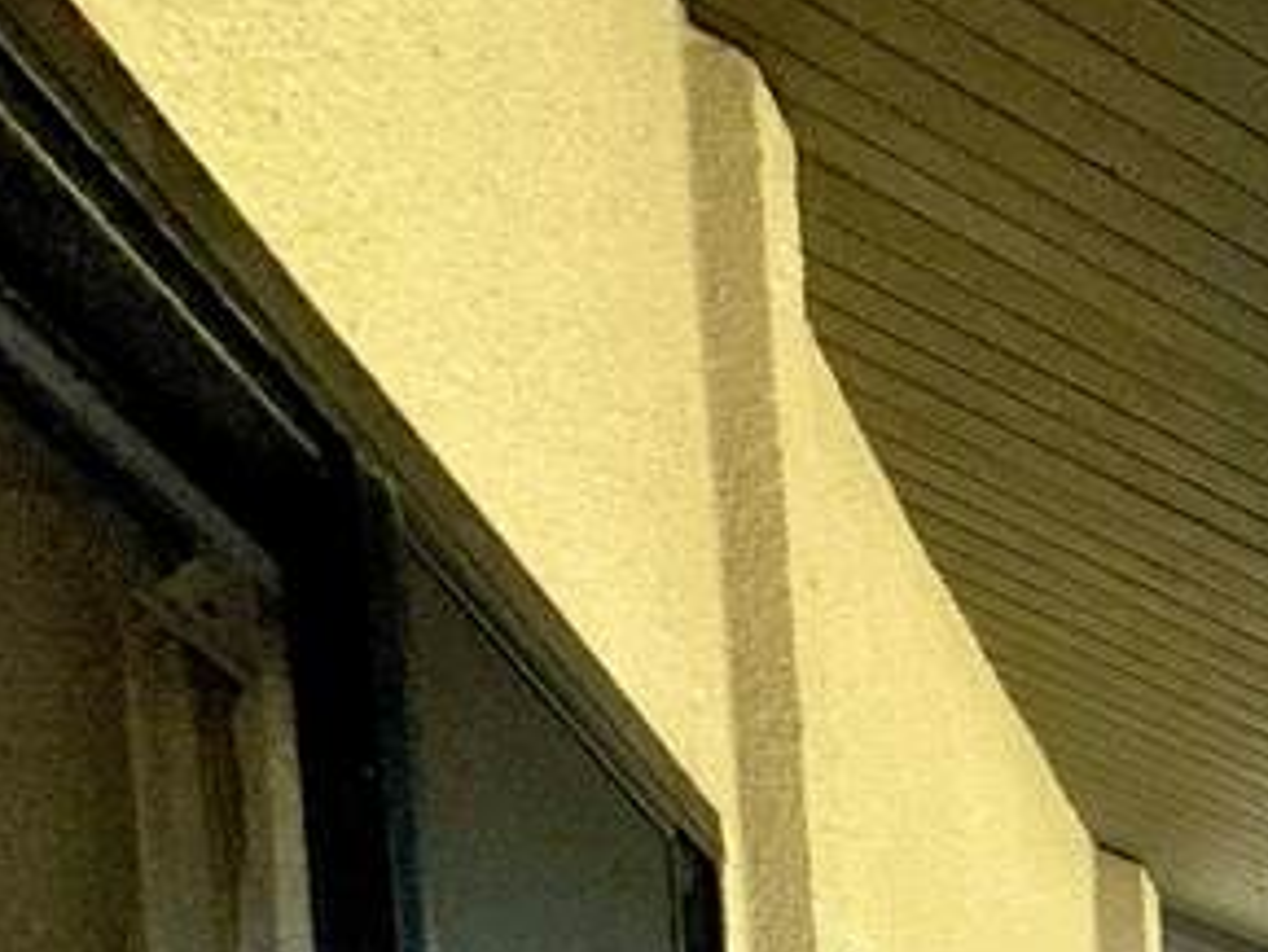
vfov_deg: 18.8
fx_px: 2272
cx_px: 2720
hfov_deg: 17.5
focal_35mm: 62
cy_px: 1671
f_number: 2.2
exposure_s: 1/1063
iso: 50
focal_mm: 2.22
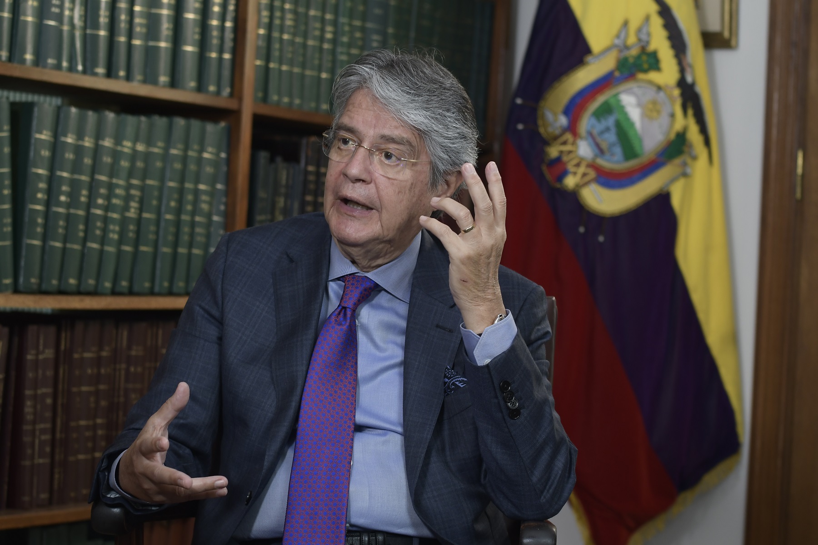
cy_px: 272
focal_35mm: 105
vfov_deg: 13.0
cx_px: 409
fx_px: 2386
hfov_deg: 19.5
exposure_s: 1/100
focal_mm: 70
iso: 640
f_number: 4
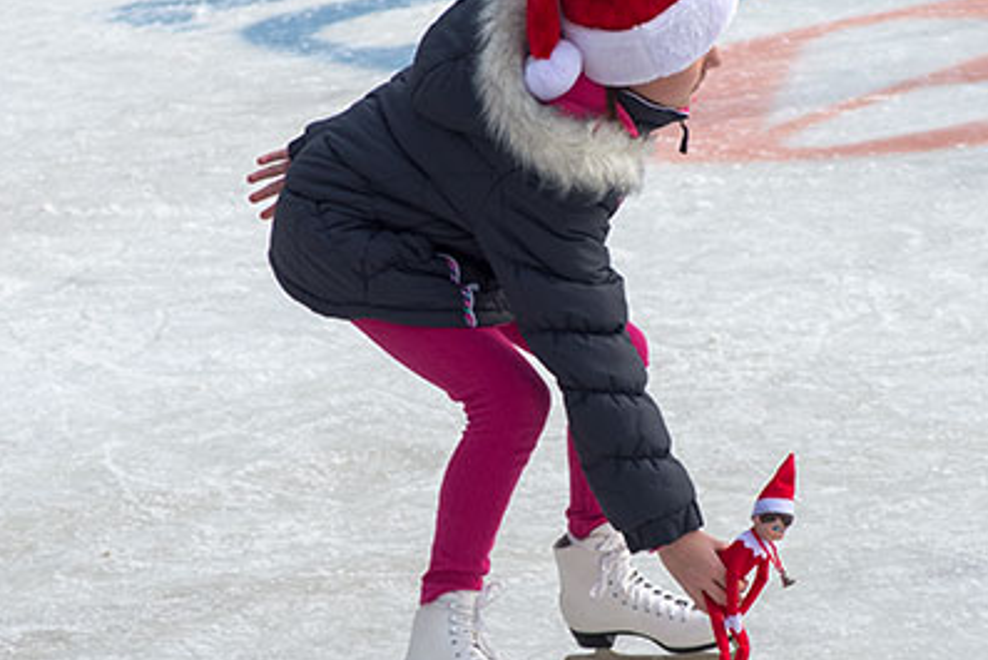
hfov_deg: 10.4
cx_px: 635
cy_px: 335
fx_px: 5408
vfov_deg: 7.0
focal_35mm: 197
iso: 320
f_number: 8
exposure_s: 1/1000
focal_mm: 135
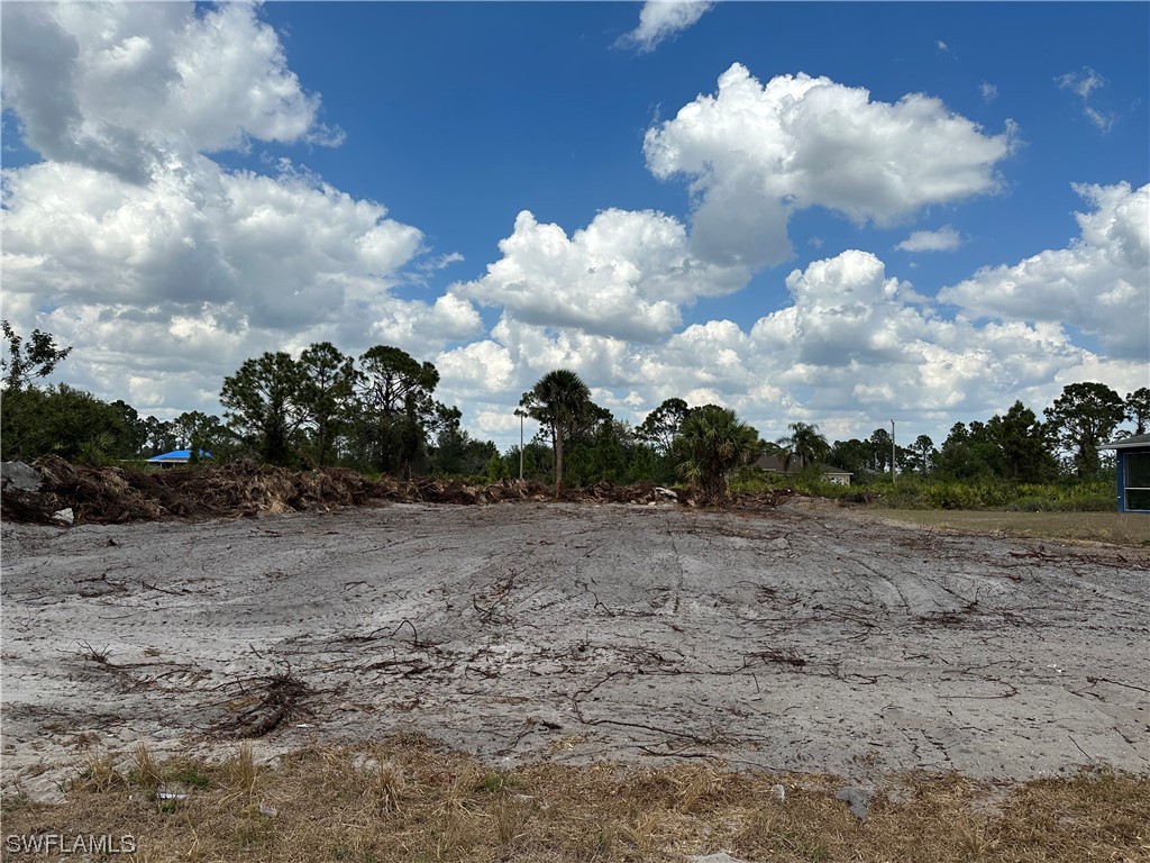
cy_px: 432
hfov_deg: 71.6
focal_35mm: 24
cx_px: 575
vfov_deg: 56.8
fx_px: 797
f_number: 1.78
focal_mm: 6.86
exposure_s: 1/8197
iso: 80
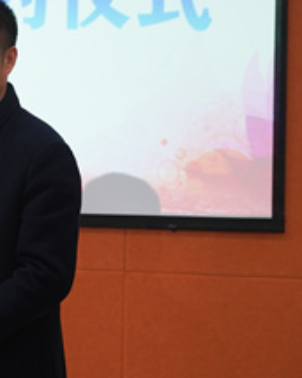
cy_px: 147
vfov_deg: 14.3
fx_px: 1509
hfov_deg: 10.9
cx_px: -168
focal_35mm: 135
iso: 640
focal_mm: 54
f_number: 4
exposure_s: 1/160
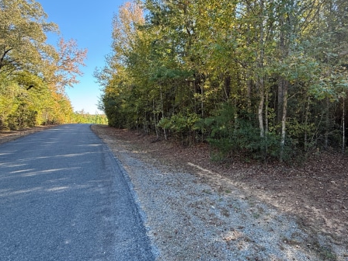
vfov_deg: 65.8
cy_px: 116
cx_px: 207
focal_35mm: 20
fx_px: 201
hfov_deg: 80.9
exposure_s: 1/99
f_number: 2.2
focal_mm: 2.22
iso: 80
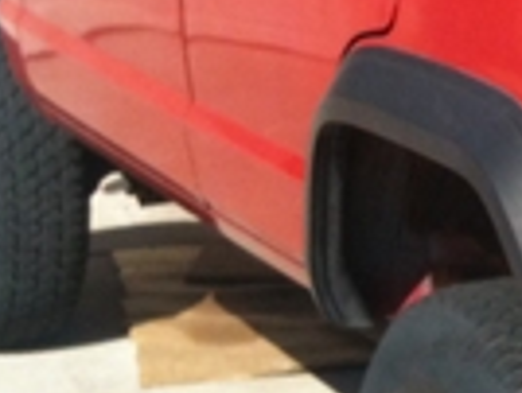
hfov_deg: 11.1
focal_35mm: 167
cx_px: 888
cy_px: -78
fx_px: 2523
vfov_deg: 8.8
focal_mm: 3.85
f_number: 2.8
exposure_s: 1/810
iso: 64
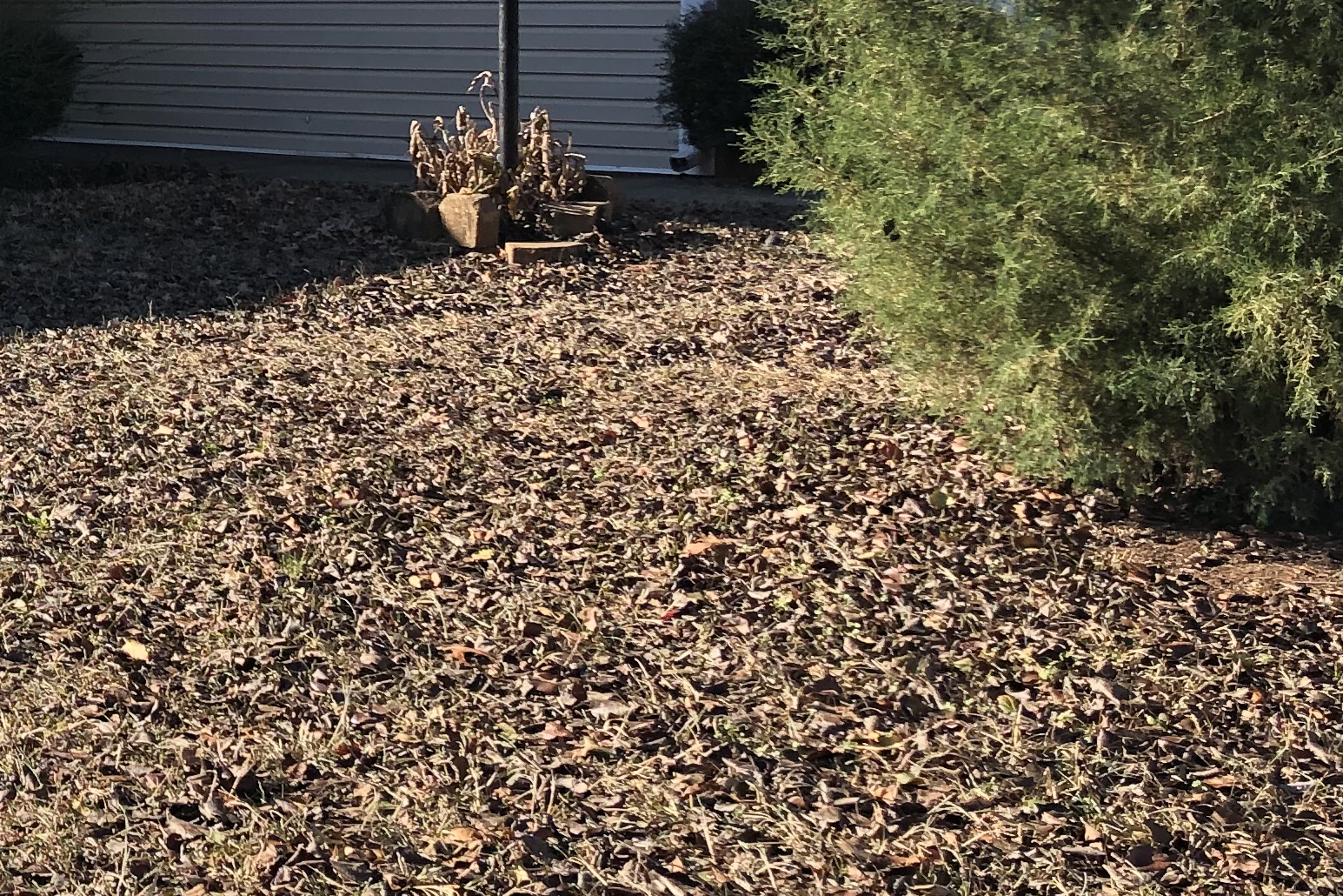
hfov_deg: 23.7
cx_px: -371
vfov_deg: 17.7
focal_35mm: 76
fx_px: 2835
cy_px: 92
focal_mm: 4
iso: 20
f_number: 1.8
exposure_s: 1/867
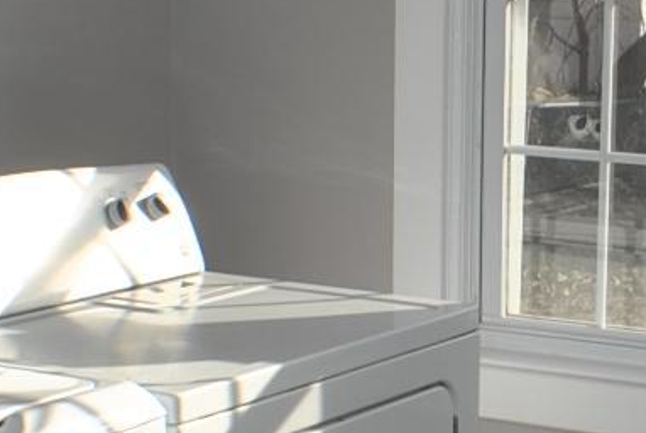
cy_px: 232
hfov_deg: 13.4
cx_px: 597
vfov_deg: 9.1
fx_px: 2732
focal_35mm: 152
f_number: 8
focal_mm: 20
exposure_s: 1/200
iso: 100
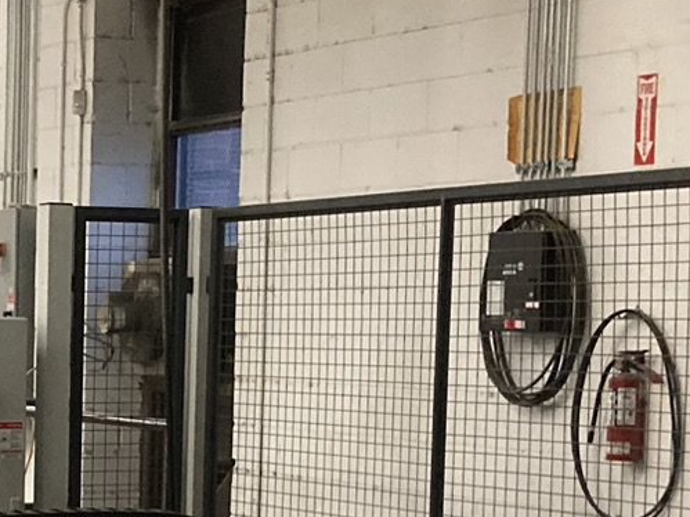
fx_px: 2292
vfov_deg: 12.6
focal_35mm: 115
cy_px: 583
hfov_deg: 16.5
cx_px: -109
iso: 250
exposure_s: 1/60
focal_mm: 3.99
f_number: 1.8
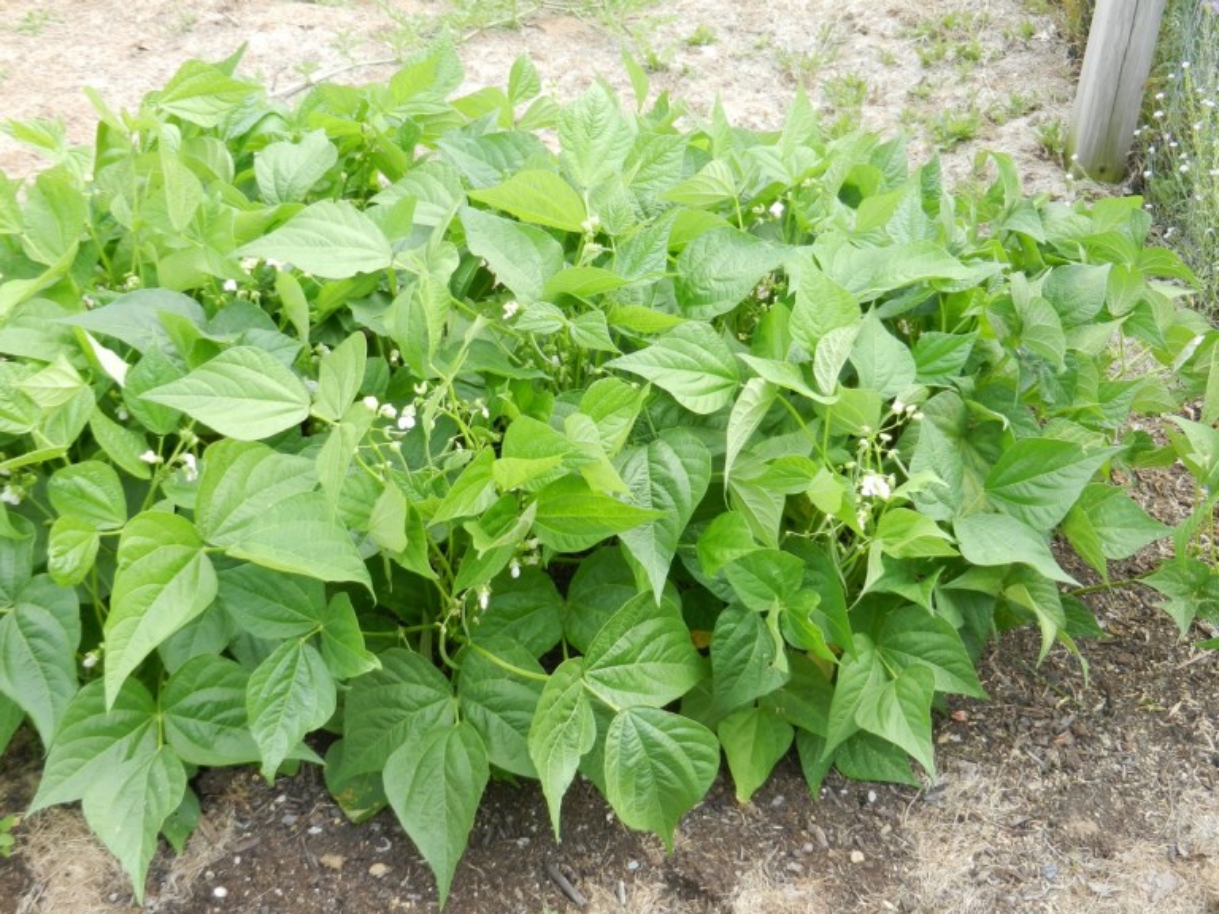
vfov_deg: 32.2
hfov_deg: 42.1
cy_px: 457
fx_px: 1585
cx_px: 610
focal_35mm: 45
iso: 160
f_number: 4.2
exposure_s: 1/250
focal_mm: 8.2
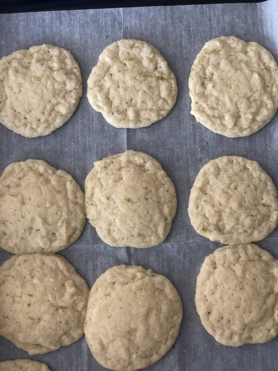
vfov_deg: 36.8
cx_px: 139
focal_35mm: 52
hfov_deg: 28.0
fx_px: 557
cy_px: 186
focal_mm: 6
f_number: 2.4
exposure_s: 1/60
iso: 80
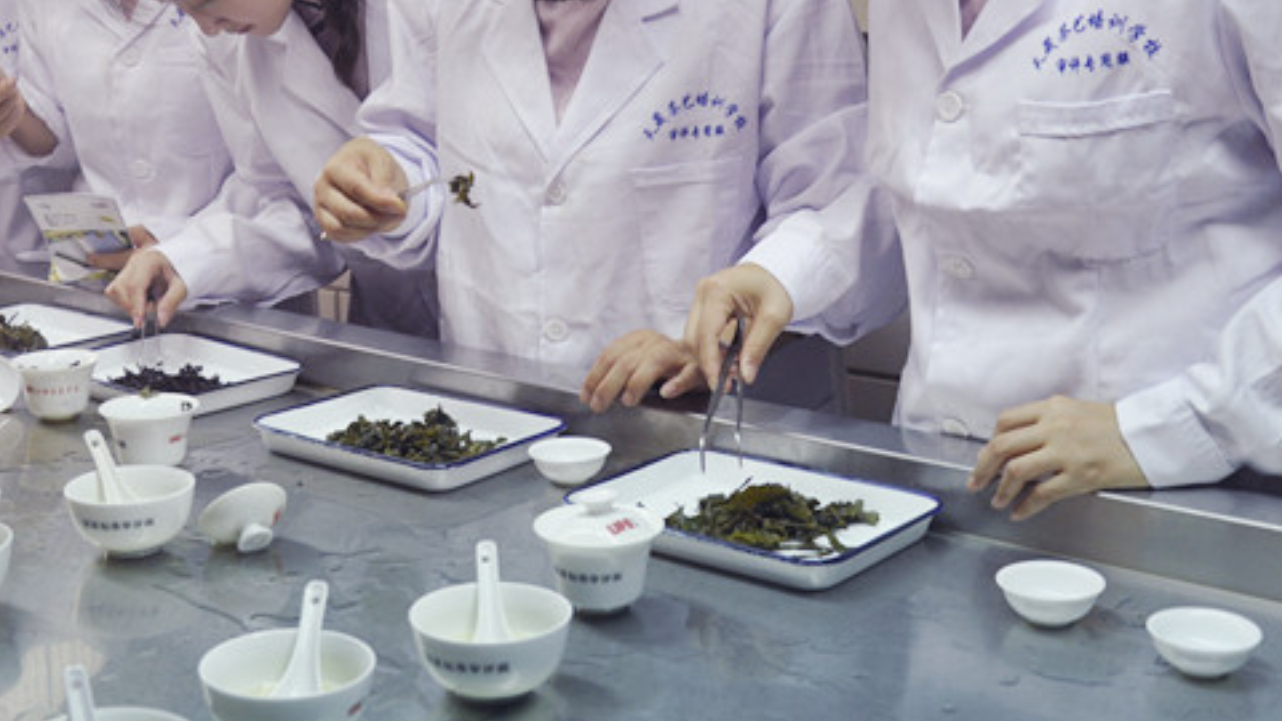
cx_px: 486
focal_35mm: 55
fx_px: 1865
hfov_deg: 37.7
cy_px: 146
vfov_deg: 21.6
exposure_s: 1/100
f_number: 5
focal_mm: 21
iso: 400
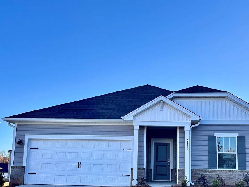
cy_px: 131
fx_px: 281
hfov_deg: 47.6
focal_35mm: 39
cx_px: 147
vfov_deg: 36.3
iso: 50
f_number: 1.6
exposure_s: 1/851
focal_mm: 5.96
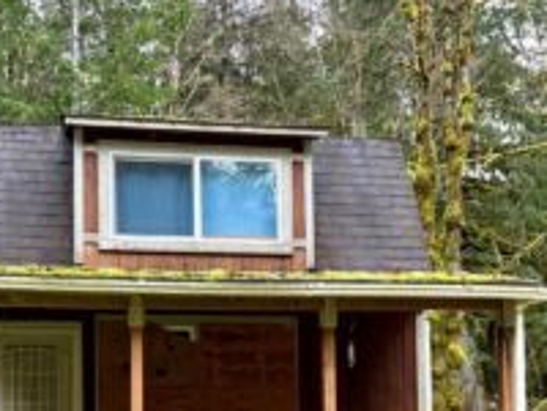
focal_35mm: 52
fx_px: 822
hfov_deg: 36.6
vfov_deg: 26.9
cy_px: 384
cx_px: 200
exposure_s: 1/121
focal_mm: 5.96
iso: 32
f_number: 1.6
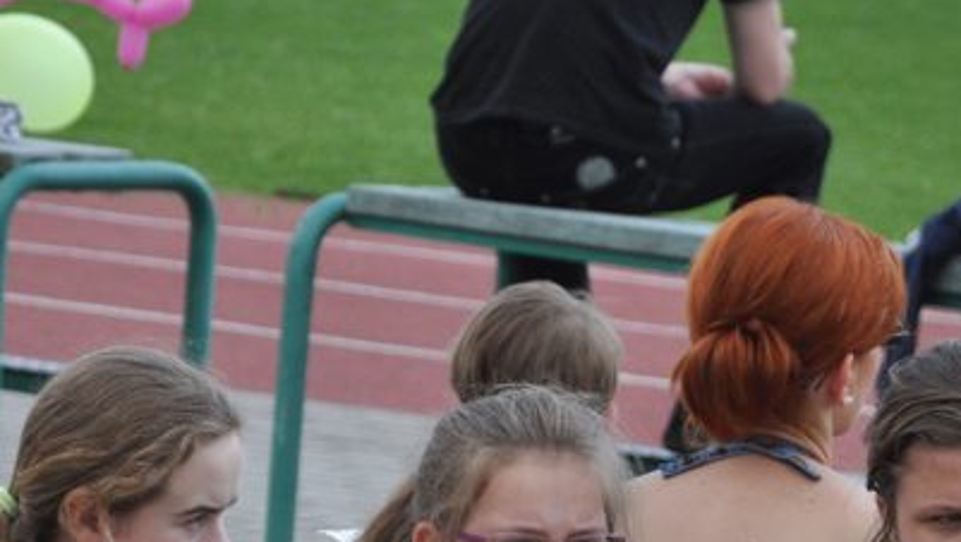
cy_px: 657
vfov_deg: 2.9
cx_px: 307
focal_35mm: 420
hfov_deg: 5.1
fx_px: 10716
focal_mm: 105
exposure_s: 1/2000
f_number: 5.6
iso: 640
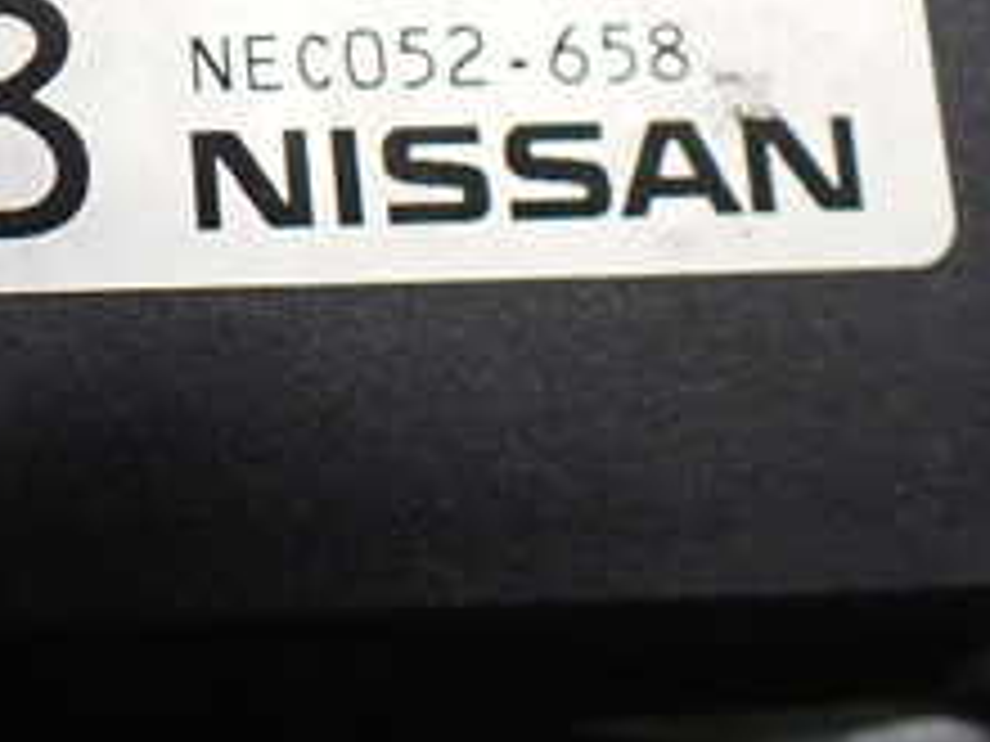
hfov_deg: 22.2
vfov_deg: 17.4
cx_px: -166
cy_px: -72
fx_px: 2345
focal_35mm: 82
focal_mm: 5.4
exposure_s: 1/60
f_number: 2.3
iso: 800
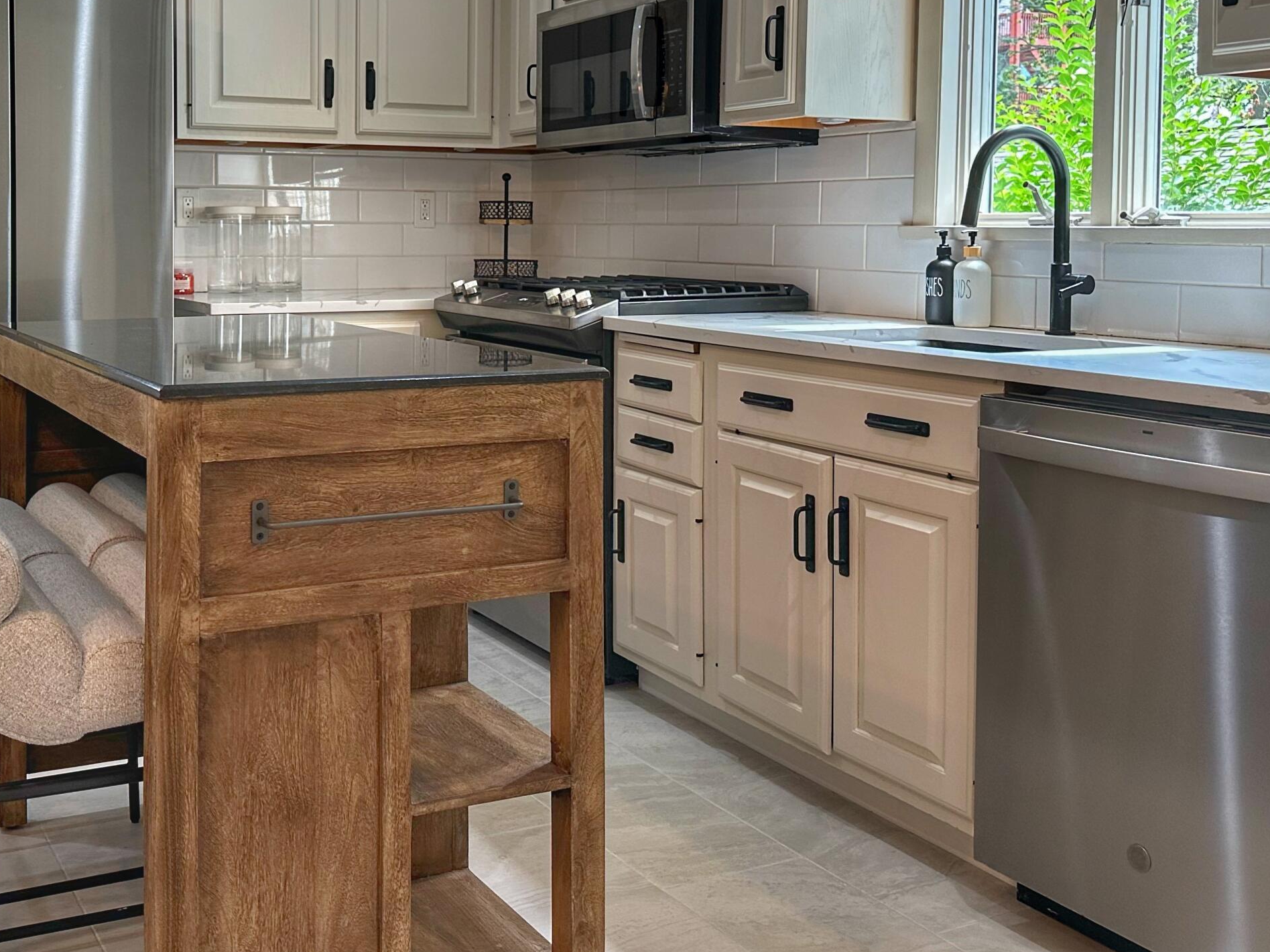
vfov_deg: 36.9
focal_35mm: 38
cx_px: 374
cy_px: 253
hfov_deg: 47.7
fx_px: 1394
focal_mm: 6.86
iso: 125
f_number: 1.78
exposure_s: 1/120
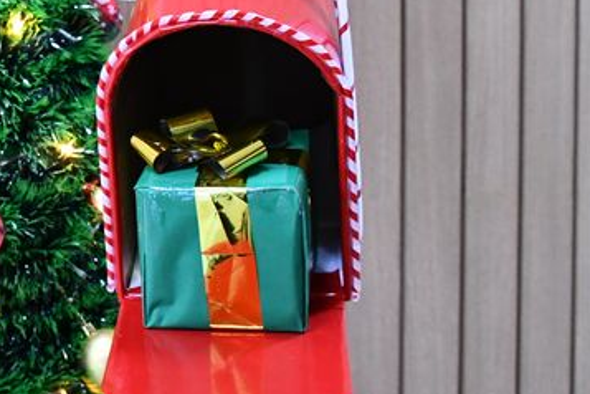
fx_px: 1458
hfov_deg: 21.0
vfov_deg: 14.7
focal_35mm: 89
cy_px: -115
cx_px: -150
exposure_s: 1/100
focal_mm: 21
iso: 3200
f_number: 5
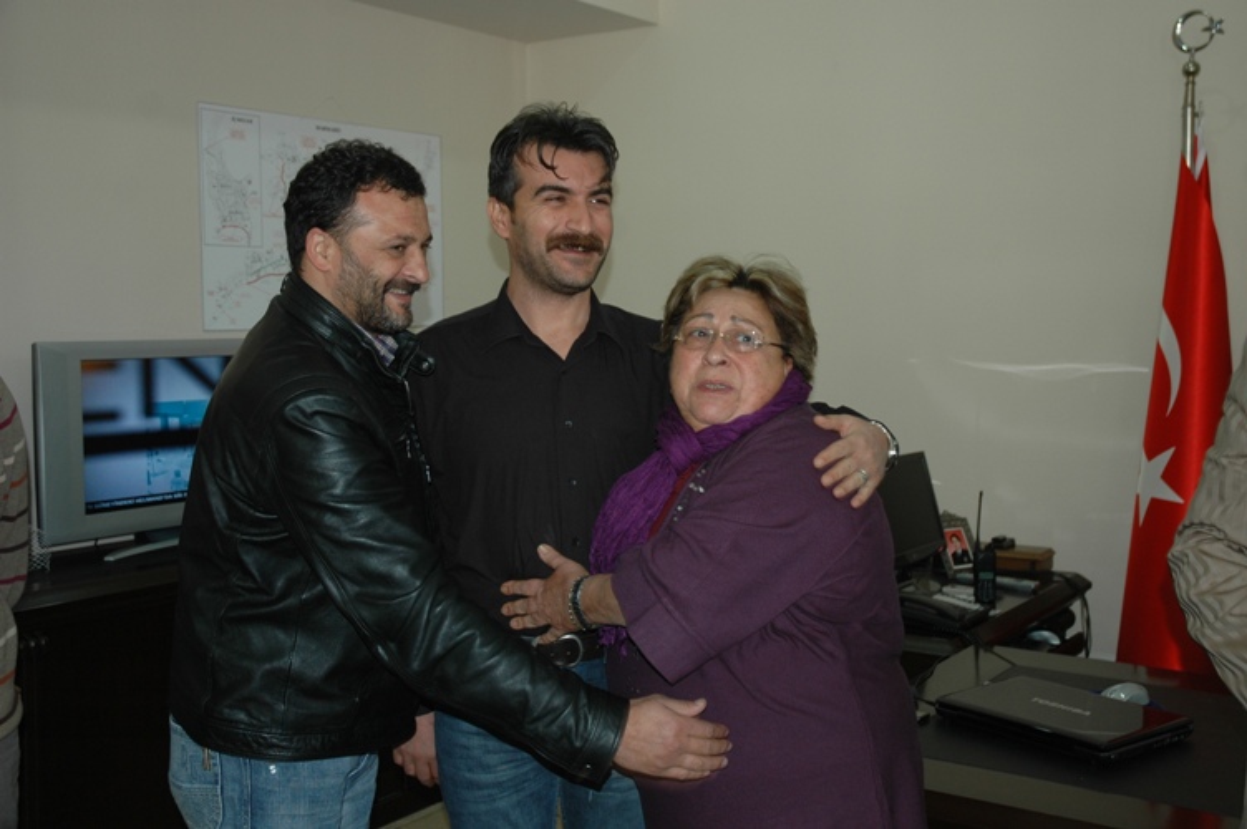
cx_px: 624
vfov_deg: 33.0
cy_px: 414
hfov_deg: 48.0
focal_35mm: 40
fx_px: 1402
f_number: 3.8
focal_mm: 27
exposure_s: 1/60
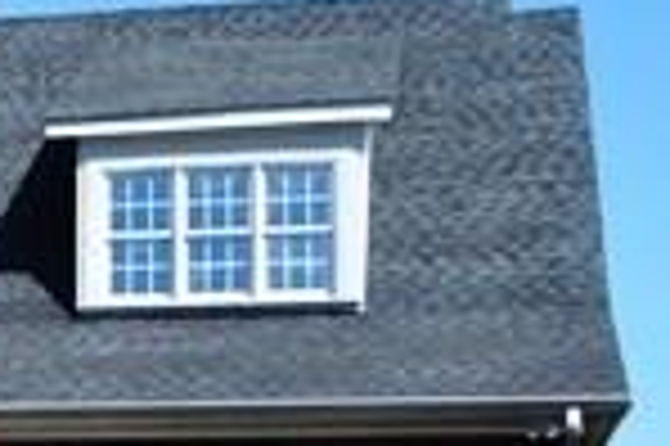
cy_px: 457
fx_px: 2398
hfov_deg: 14.2
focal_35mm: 129
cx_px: -495
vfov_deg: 10.5
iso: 100
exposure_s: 1/250
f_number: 8
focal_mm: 20
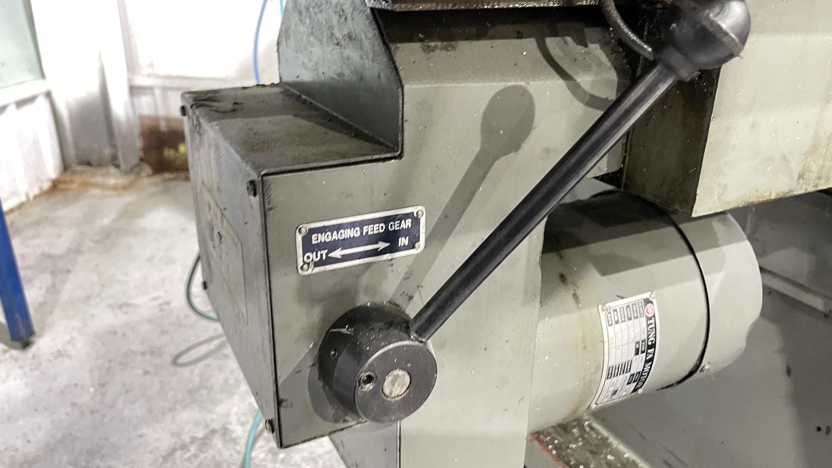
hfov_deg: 66.1
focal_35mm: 29
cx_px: 411
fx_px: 640
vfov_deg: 40.2
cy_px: 236
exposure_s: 1/25
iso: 1000
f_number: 1.6
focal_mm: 5.1
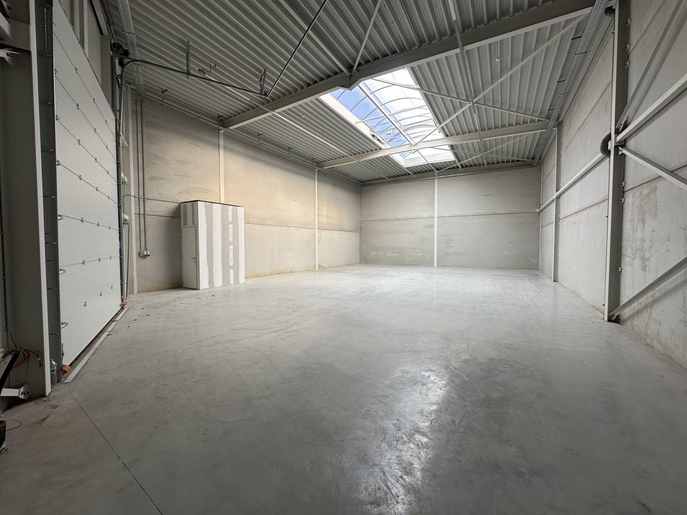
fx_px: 278
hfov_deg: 102.1
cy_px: 258
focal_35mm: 14
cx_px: 344
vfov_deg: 85.7
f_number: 2.2
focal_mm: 2.22
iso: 50
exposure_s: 1/99
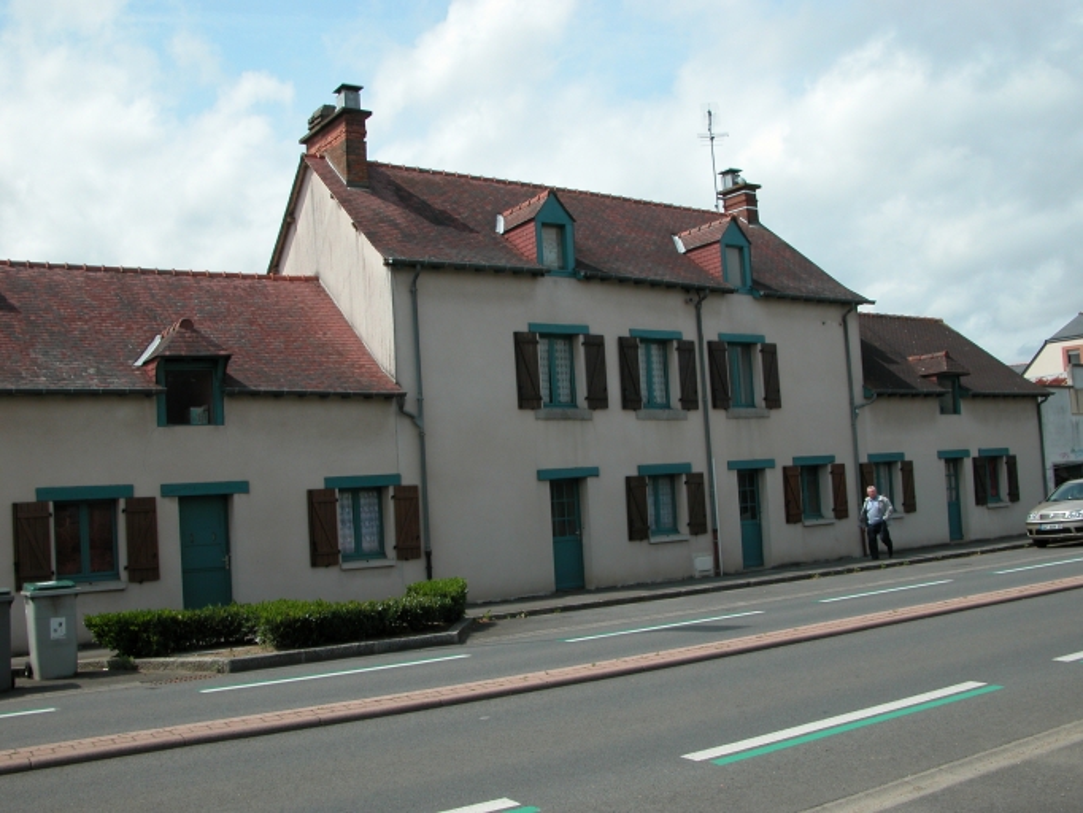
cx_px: 542
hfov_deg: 52.6
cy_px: 406
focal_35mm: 35
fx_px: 1095
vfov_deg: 40.7
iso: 100
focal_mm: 8.9
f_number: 6.3
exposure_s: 1/413
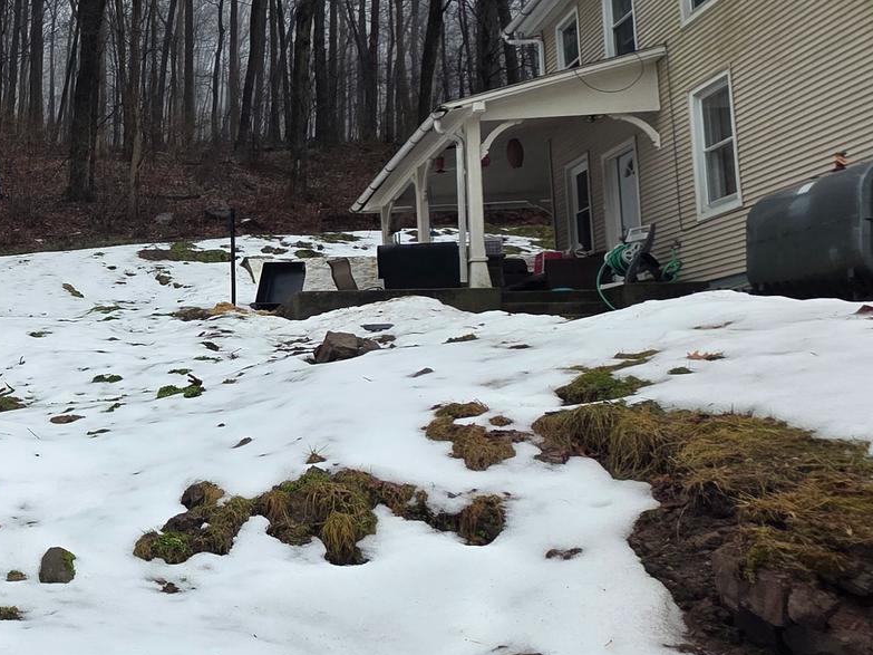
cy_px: 285
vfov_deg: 41.7
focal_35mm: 34
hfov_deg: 39.3
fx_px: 857
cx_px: -171
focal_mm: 2.2
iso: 40
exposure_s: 1/511
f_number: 1.9
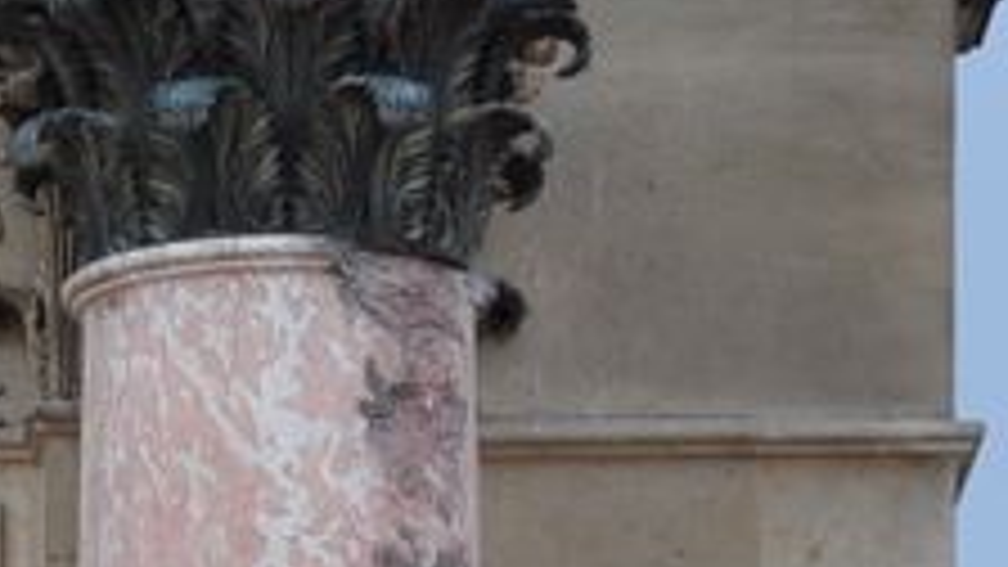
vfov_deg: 1.6
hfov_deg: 2.8
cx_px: -1188
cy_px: 990
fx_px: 20164
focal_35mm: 754
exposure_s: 1/80
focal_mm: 105
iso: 200
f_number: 8
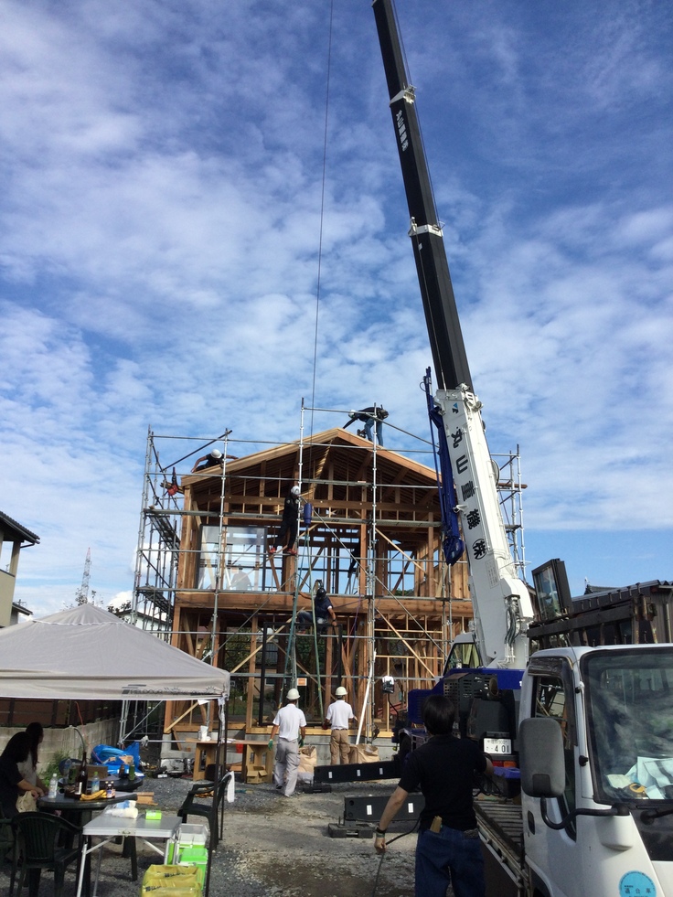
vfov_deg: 58.3
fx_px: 803
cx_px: 336
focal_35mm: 31
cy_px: 448
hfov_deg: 45.5
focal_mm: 3.3
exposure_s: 1/1274
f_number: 2.4
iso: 25
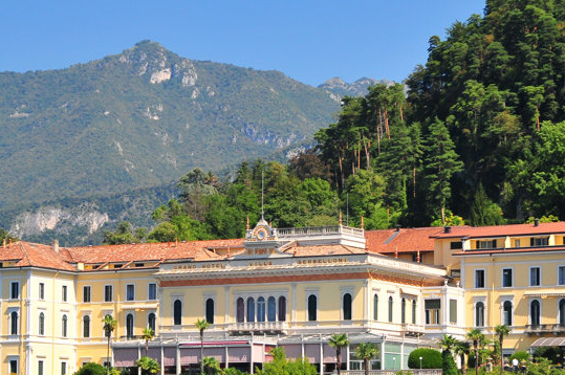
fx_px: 1787
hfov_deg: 18.0
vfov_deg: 12.0
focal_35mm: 114
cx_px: 314
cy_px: 273
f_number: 6.3
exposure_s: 1/400
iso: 400
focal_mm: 40
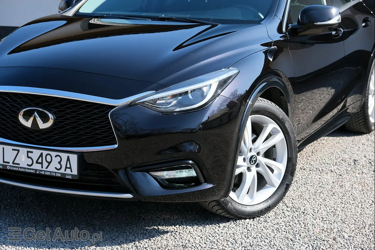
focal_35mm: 76
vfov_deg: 17.9
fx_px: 791
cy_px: 125
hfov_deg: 26.7
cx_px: 188
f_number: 5.6
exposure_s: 1/350
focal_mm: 50.5
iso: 320
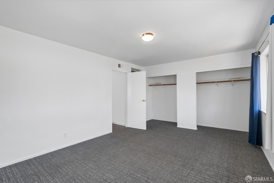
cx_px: 137
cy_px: 92
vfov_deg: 73.8
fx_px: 122
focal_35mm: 16
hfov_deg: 96.7
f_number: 9
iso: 400
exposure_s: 1/6
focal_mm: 16
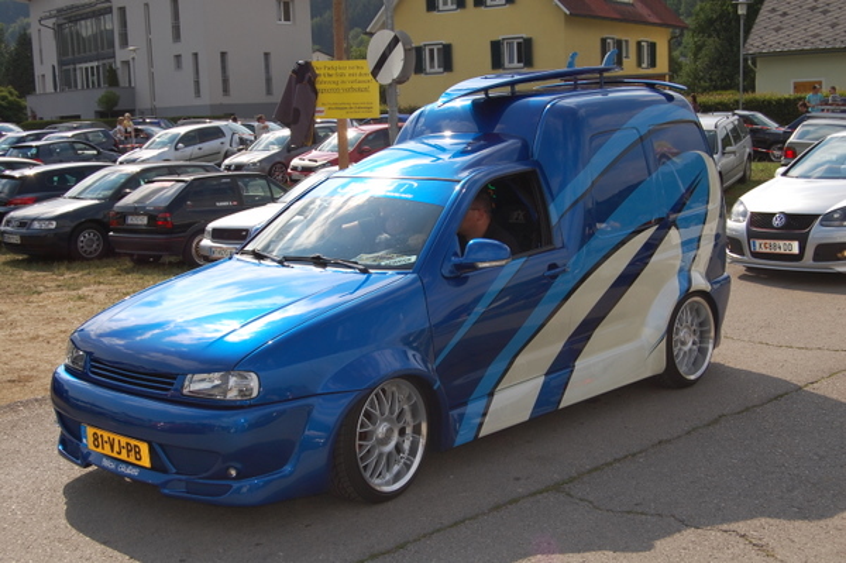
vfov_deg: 26.4
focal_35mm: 51
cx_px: 423
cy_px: 282
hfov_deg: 38.9
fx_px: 1197
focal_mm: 34
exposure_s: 1/500
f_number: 9
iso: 200
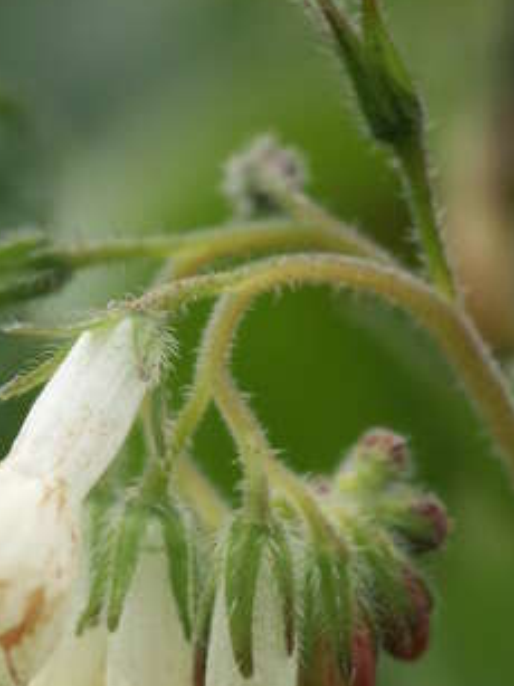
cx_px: 183
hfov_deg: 3.4
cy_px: 573
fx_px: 8559
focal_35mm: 432
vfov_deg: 4.6
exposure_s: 1/500
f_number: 3.5
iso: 100
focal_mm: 50.48
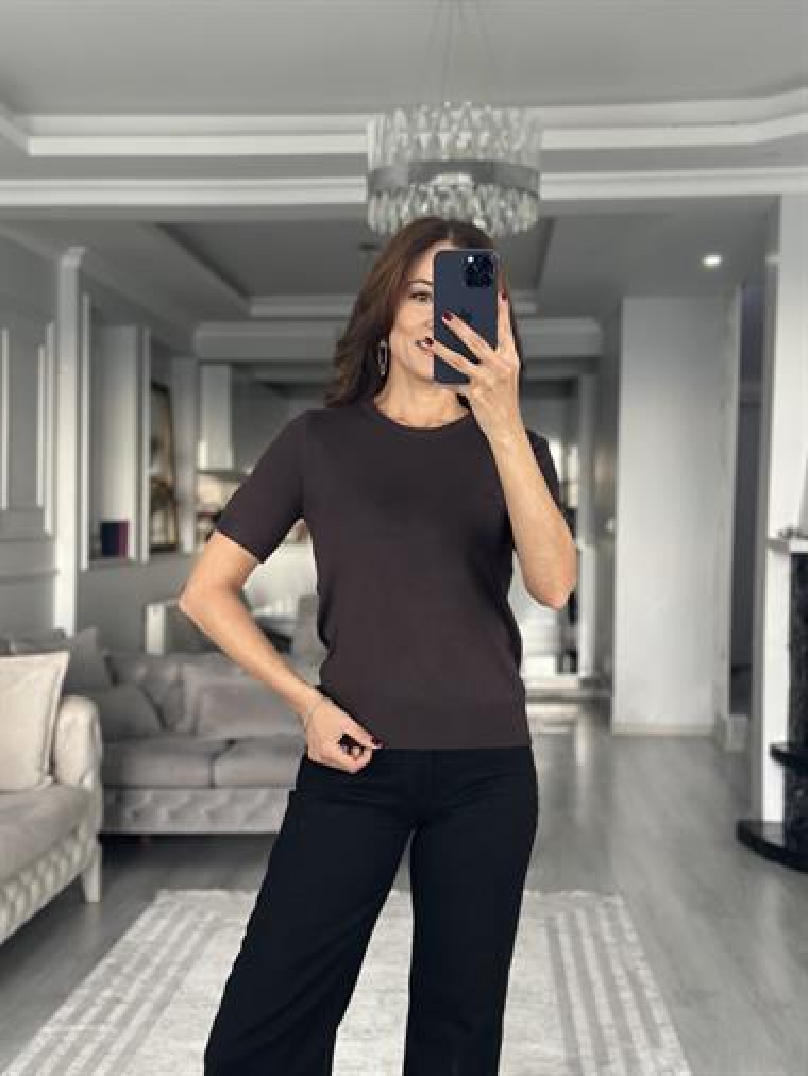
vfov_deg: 39.6
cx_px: 404
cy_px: 538
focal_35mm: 48
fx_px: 1493
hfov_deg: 30.3
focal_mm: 6.86
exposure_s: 1/60
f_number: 1.78
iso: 200
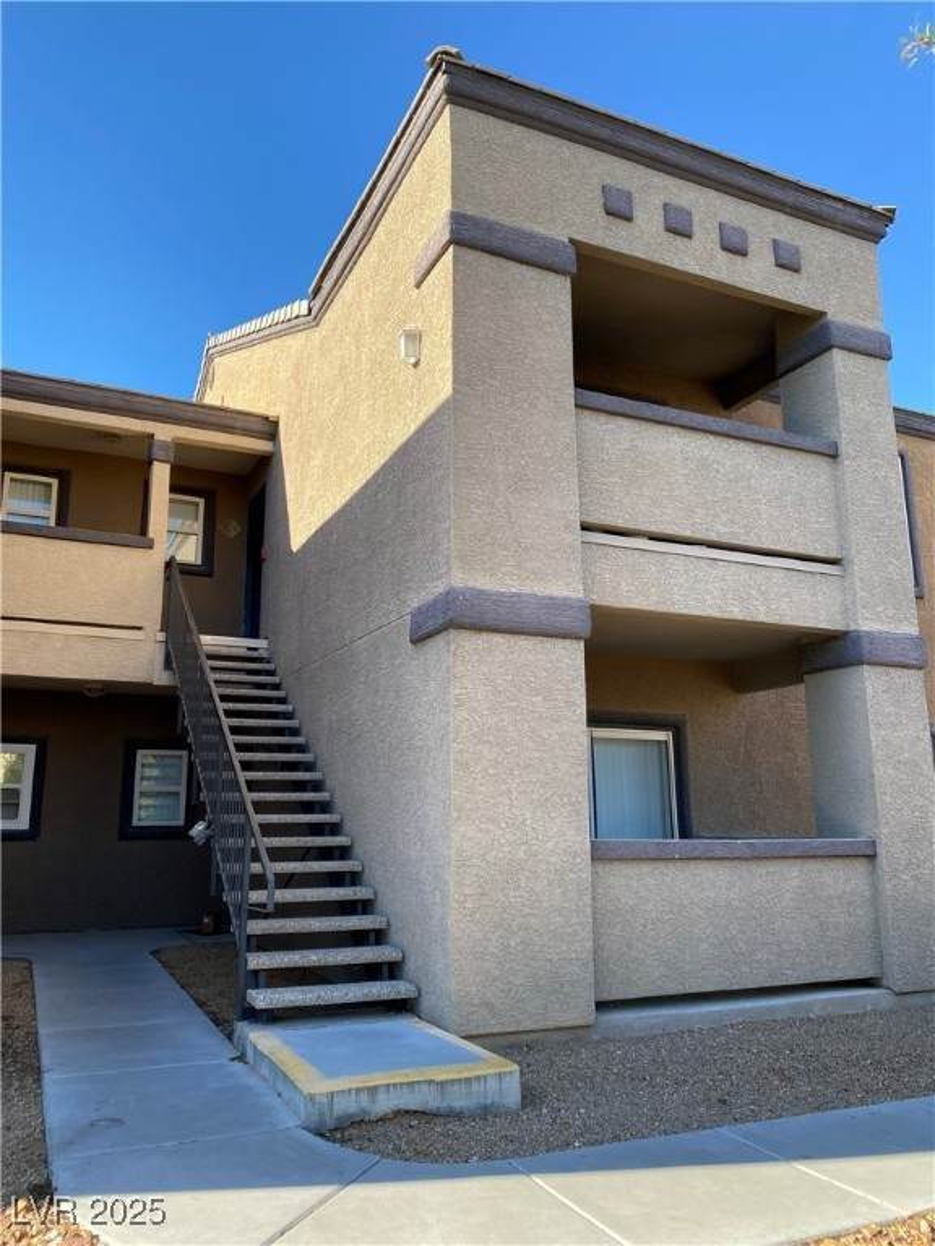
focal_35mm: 26
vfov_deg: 67.3
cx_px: 468
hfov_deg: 53.1
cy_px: 623
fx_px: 936
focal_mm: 4.25
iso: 32
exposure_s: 1/685
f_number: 1.8
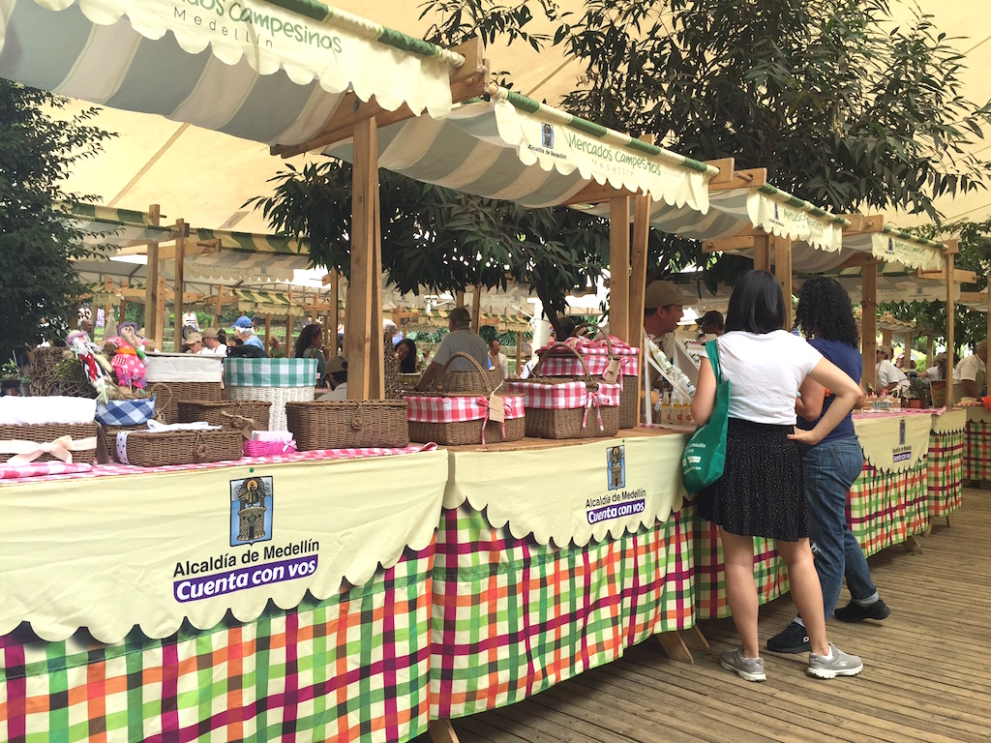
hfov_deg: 61.7
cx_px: 496
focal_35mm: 29
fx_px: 830
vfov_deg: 48.2
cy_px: 372
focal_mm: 4.15
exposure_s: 1/273
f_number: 2.2
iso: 32
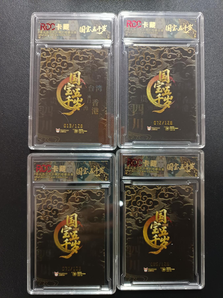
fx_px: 206
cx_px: 112
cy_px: 149
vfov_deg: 71.6
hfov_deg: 56.8
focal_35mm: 24
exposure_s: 1/25
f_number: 1.7
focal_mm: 5.31
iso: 1201
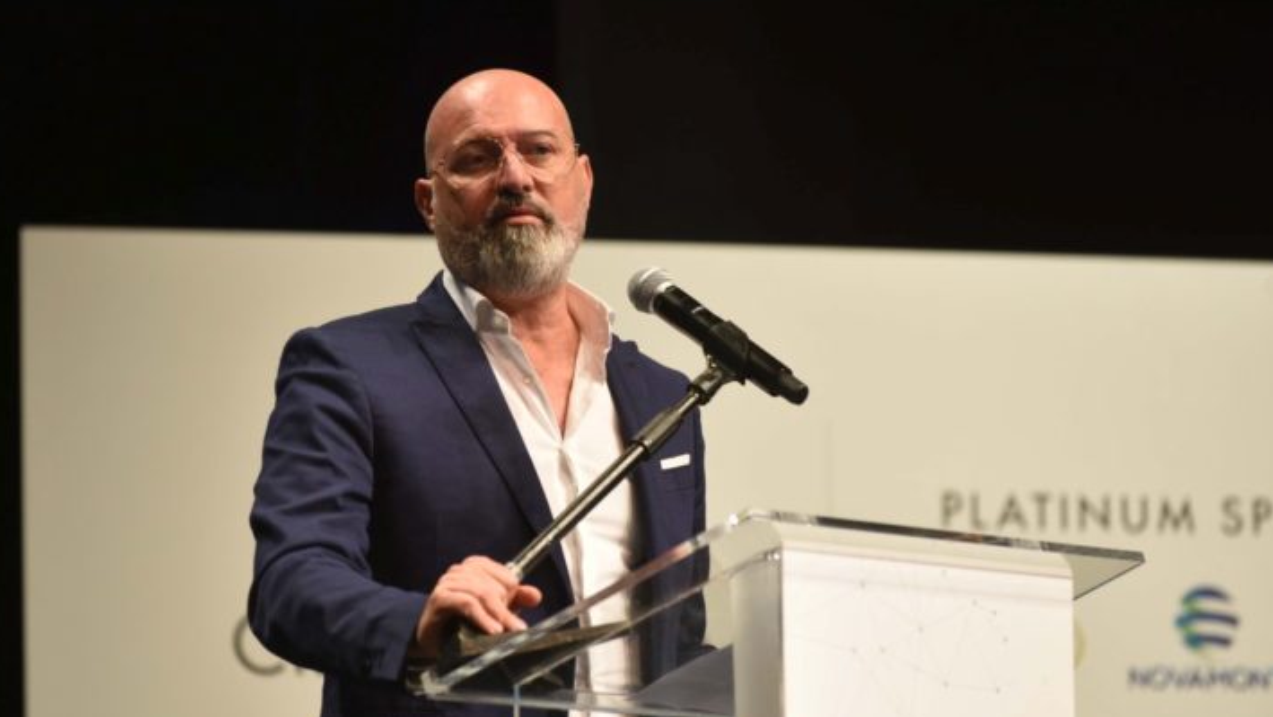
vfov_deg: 5.4
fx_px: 7663
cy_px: 398
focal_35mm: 227
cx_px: 609
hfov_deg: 9.5
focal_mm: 200
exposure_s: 1/160
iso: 1600
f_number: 5
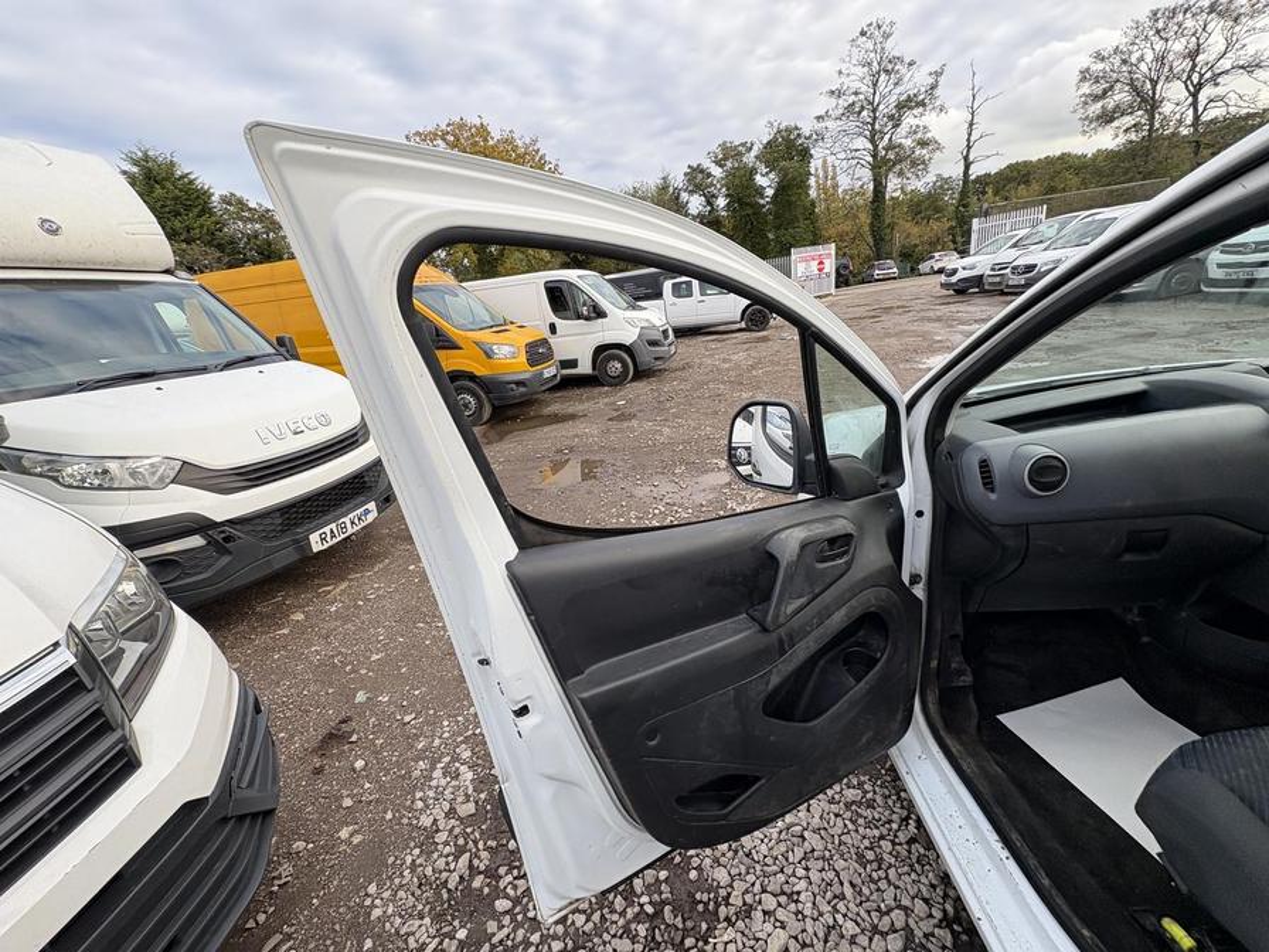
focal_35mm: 14
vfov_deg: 85.7
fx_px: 513
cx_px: 634
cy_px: 476
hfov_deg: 102.1
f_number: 2.2
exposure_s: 1/129
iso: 40
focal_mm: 2.22
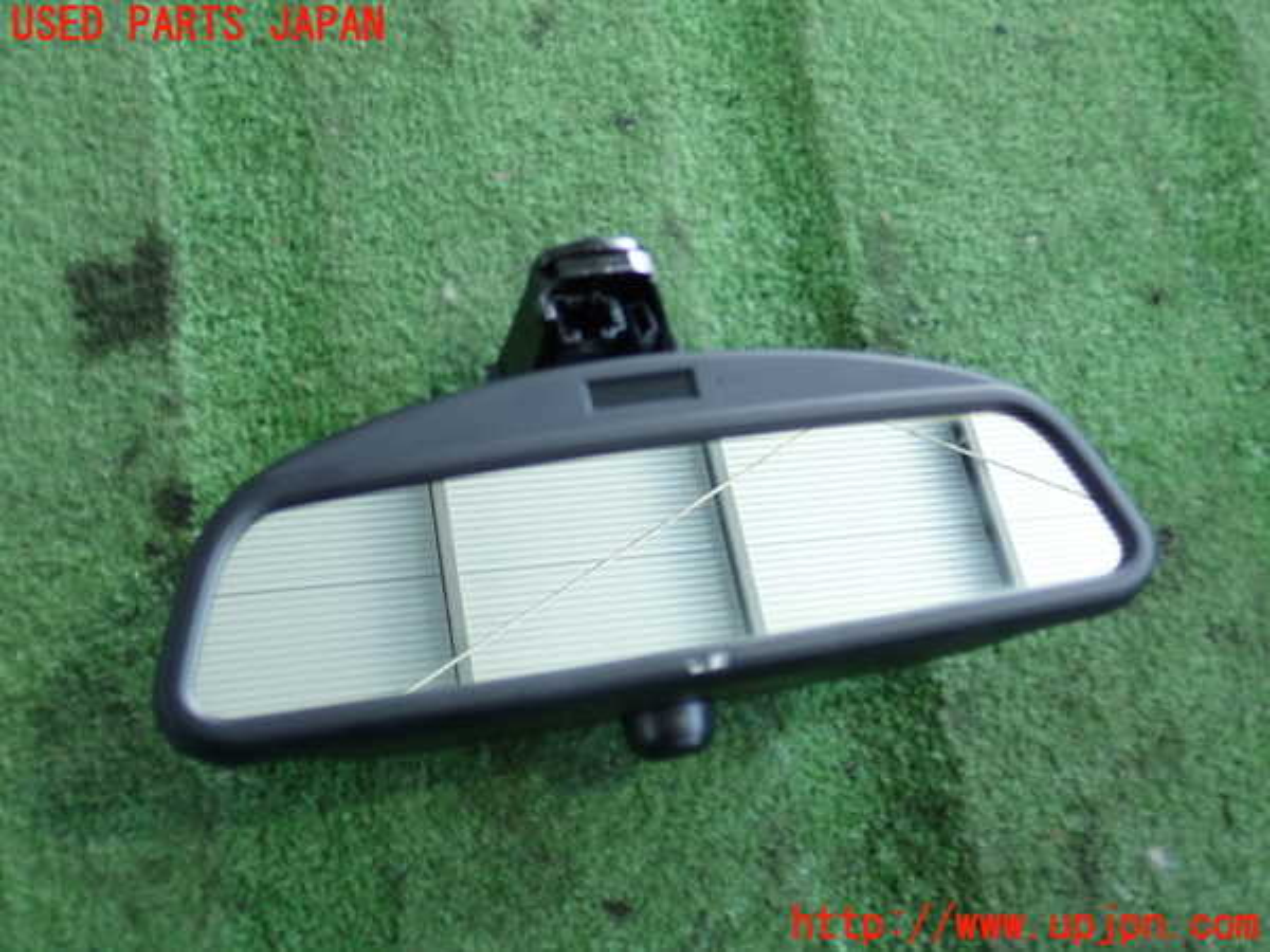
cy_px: 476
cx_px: 635
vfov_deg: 37.7
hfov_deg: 49.0
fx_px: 1394
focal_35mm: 38
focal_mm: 6.86
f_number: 2.7
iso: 200
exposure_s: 1/50
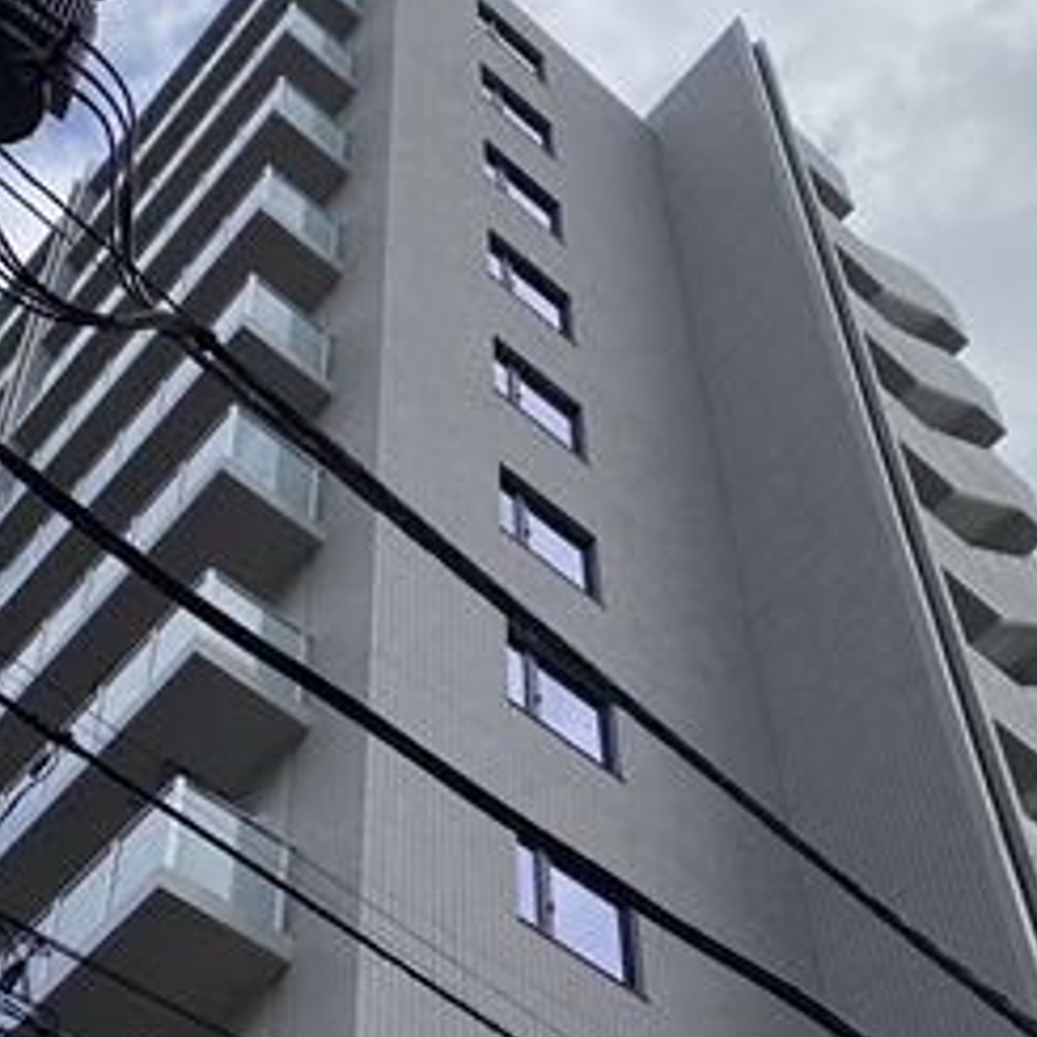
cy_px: 889
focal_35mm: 60
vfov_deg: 27.8
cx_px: 567
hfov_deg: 28.6
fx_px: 2034
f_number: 1.8
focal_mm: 4.25
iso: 32
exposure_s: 1/5747
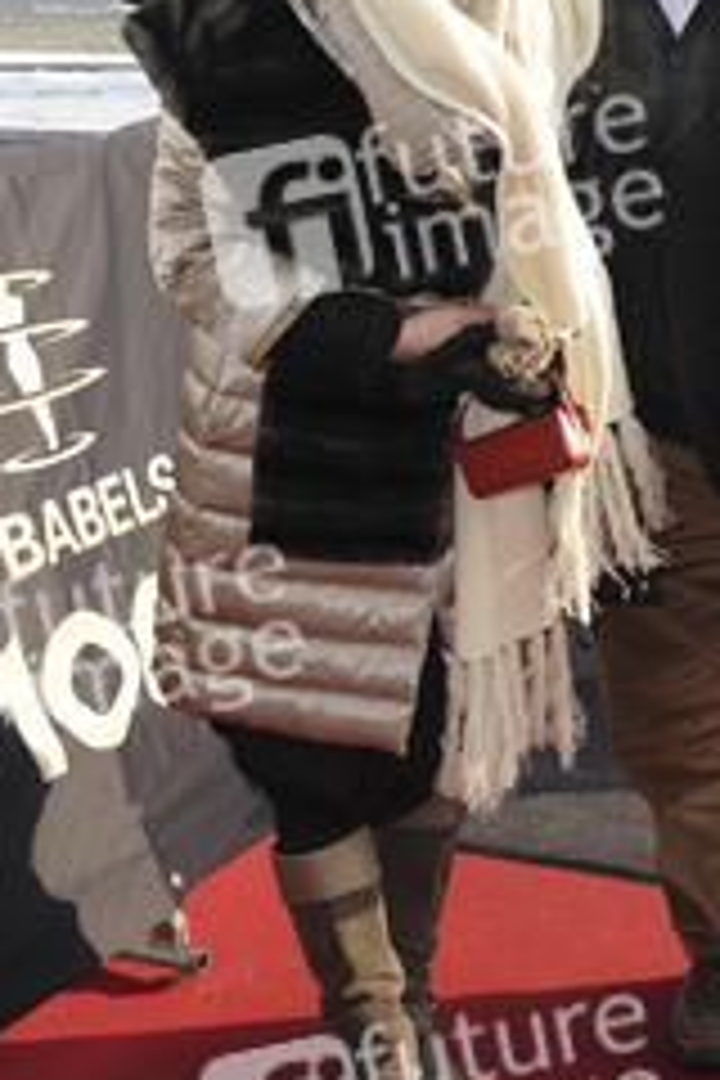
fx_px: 2400
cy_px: 428
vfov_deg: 25.3
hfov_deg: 16.9
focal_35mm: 80
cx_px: 562
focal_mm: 48
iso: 250
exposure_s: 1/200
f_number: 8
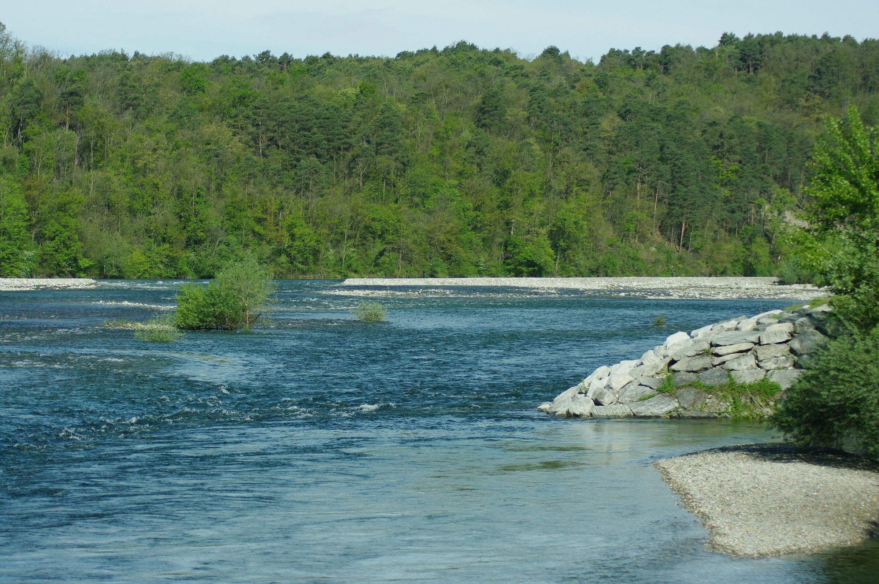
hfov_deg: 19.5
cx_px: 440
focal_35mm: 105
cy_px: 292
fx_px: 2561
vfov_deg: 13.0
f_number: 5.6
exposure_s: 1/1000
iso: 200
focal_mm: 70
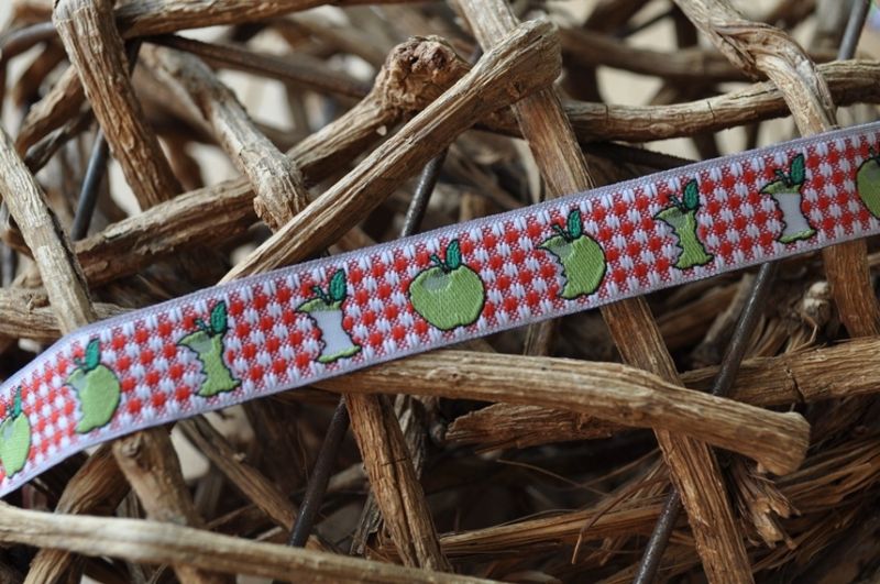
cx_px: 440
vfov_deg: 28.0
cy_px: 292
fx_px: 1172
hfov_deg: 41.2
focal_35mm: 48
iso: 200
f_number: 6.3
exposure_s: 1/160
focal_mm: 32
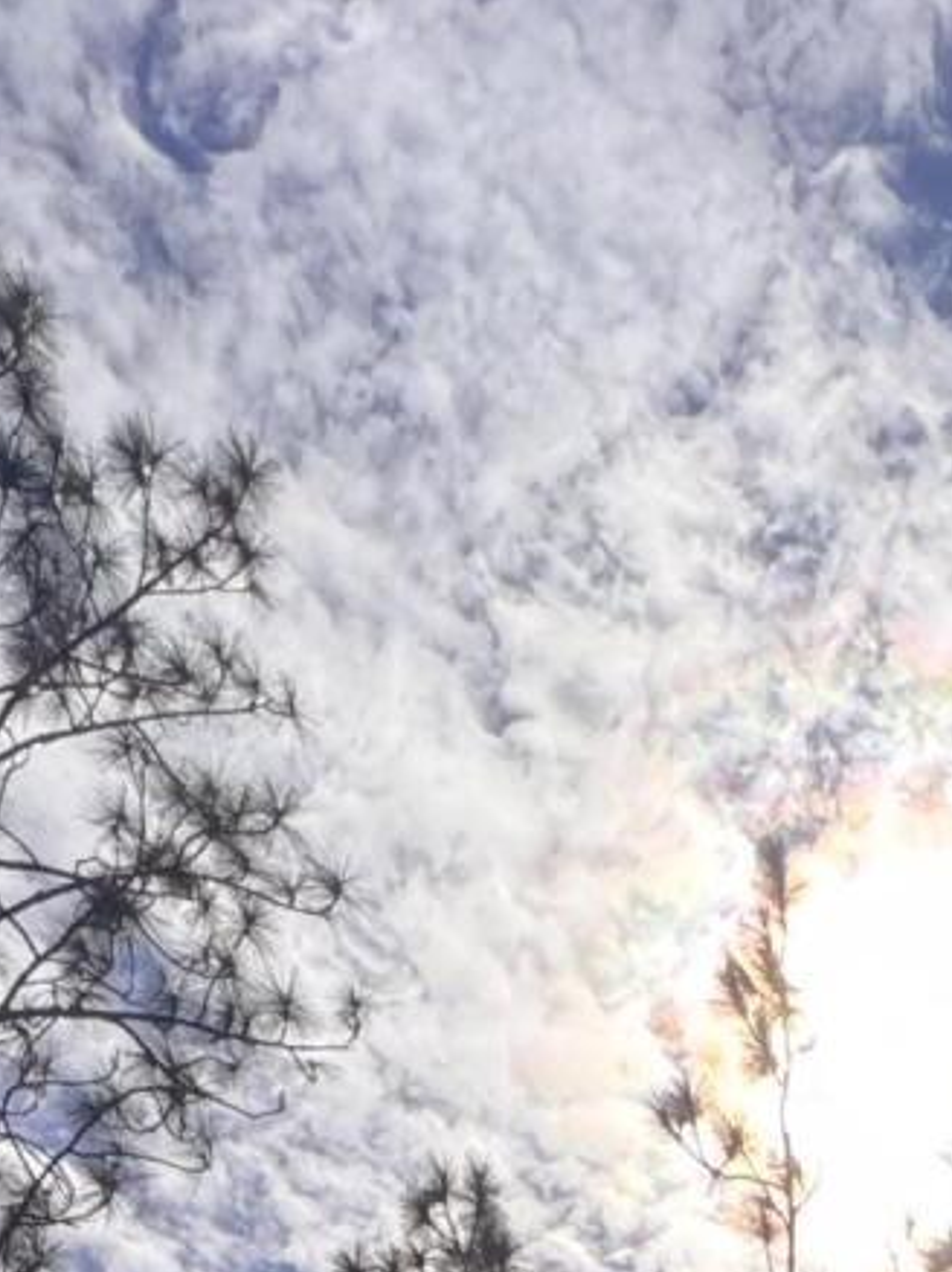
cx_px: 1109
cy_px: 2666
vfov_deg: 17.9
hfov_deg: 21.4
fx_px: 2349
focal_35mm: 64
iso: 50
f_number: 2.2
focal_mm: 2.22
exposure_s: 1/1832
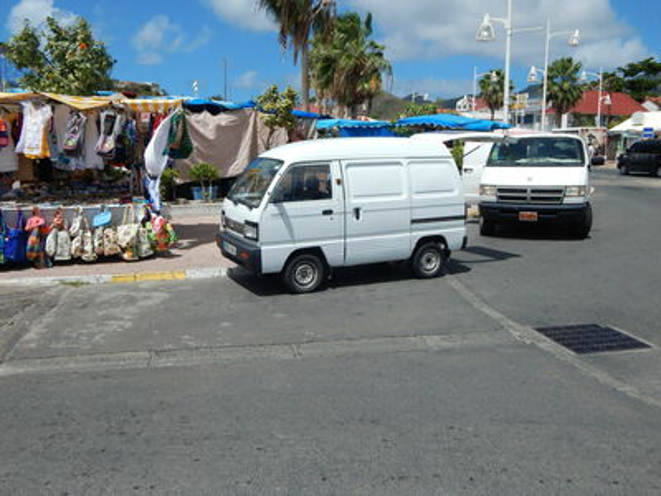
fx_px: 592
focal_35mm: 31
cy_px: 248
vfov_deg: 45.4
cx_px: 330
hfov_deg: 58.4
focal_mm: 5.6
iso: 125
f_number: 6.5
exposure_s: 1/800
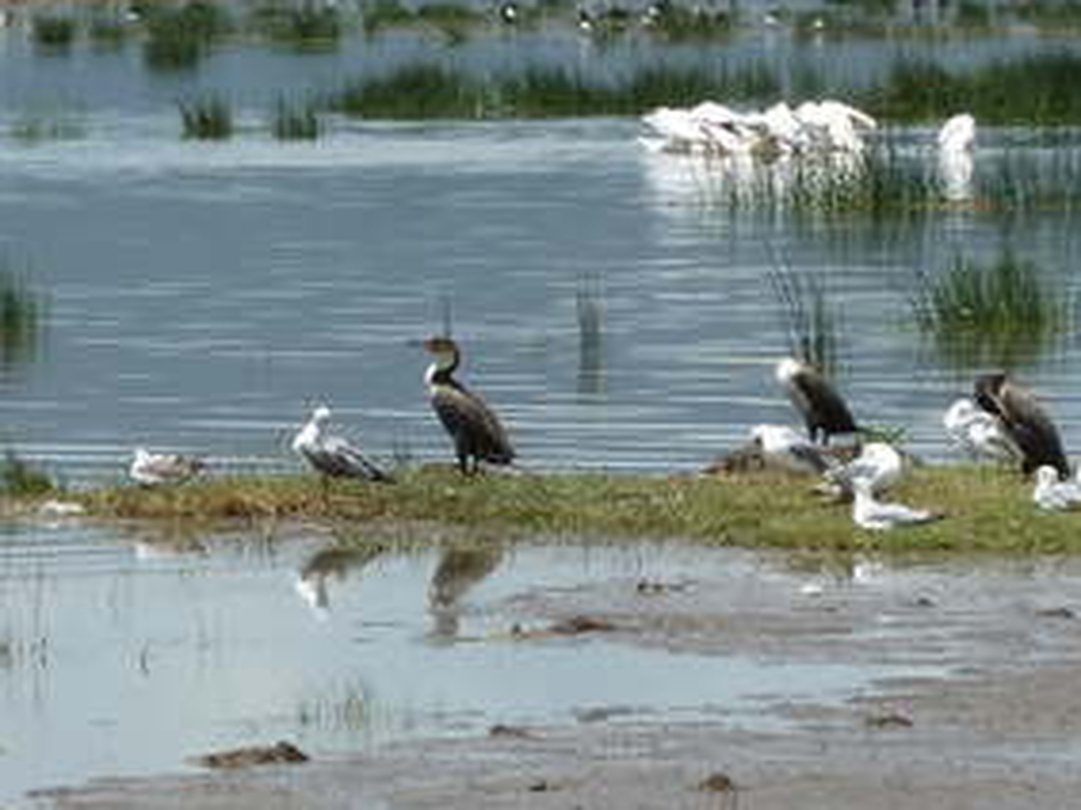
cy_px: 245
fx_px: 12861
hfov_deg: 4.8
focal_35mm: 412
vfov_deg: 3.6
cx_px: 653
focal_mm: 24.1
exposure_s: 1/400
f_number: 4.5
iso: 80
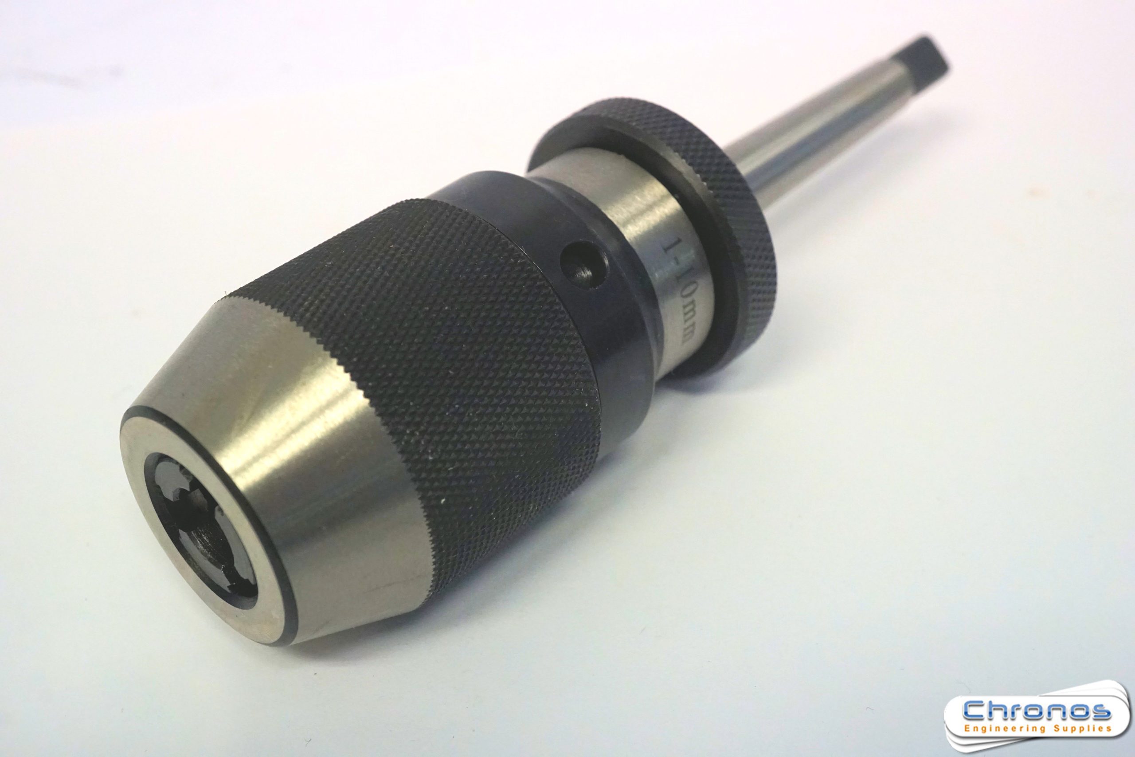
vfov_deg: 29.9
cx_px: 568
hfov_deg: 43.6
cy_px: 378
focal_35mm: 45
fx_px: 1419
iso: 2000
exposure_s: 1/160
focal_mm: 30
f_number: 8
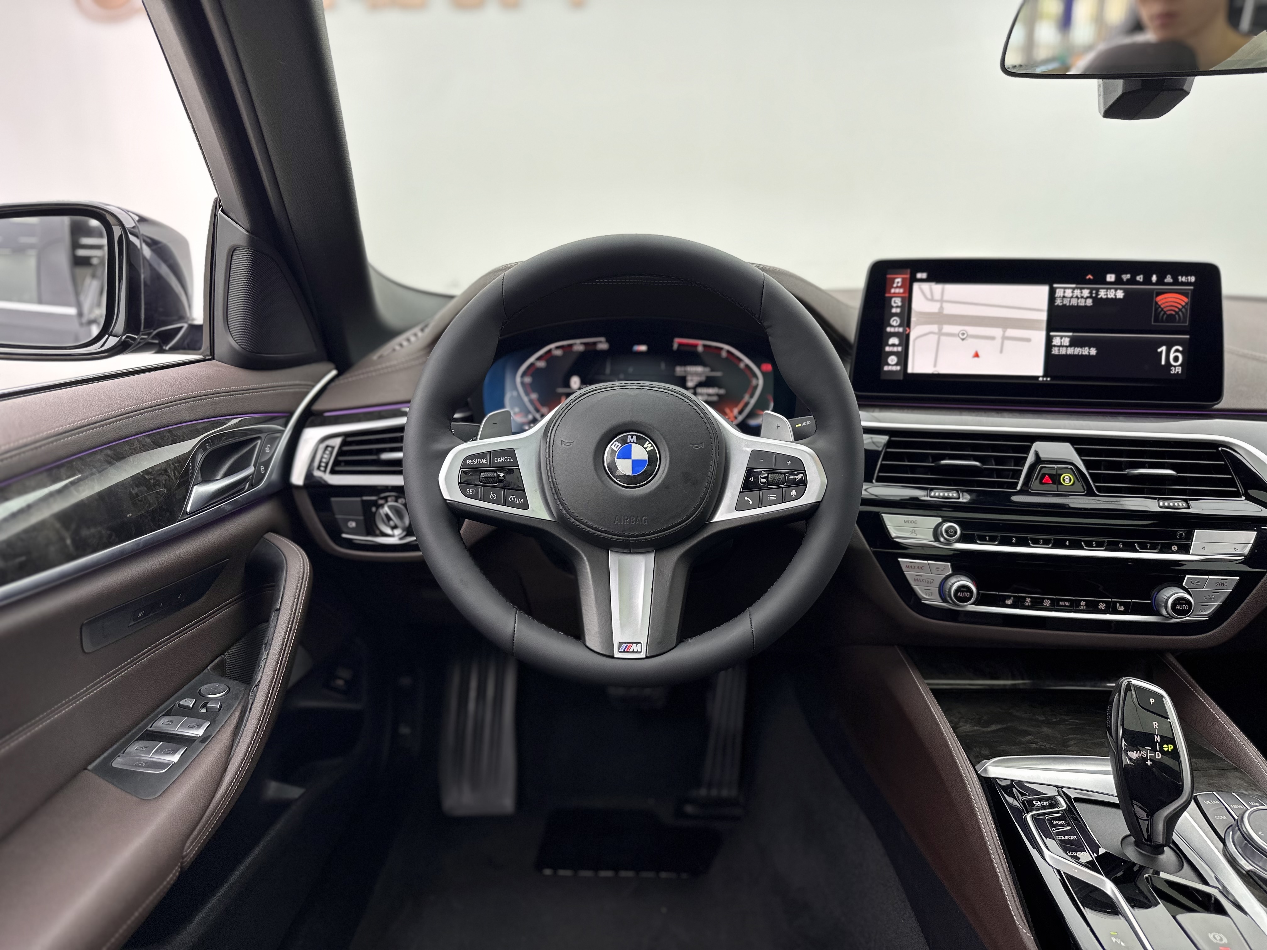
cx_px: 634
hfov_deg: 71.6
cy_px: 475
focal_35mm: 24
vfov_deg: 56.8
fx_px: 878
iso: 80
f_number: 1.78
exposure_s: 1/99
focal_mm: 6.86
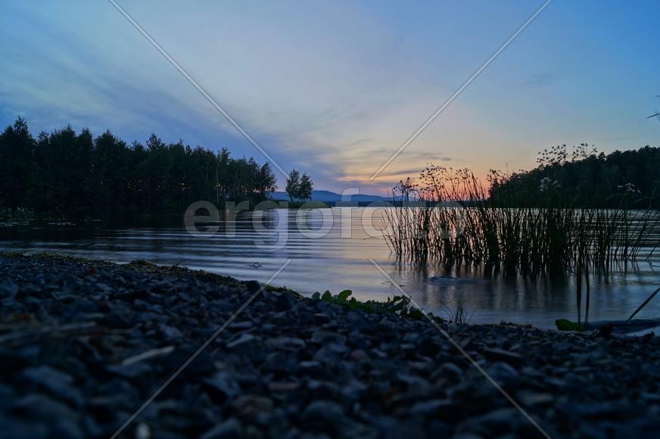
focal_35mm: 27
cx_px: 330
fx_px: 495
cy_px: 220
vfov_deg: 47.9
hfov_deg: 67.4
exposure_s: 1/4
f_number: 8
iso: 100
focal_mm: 18
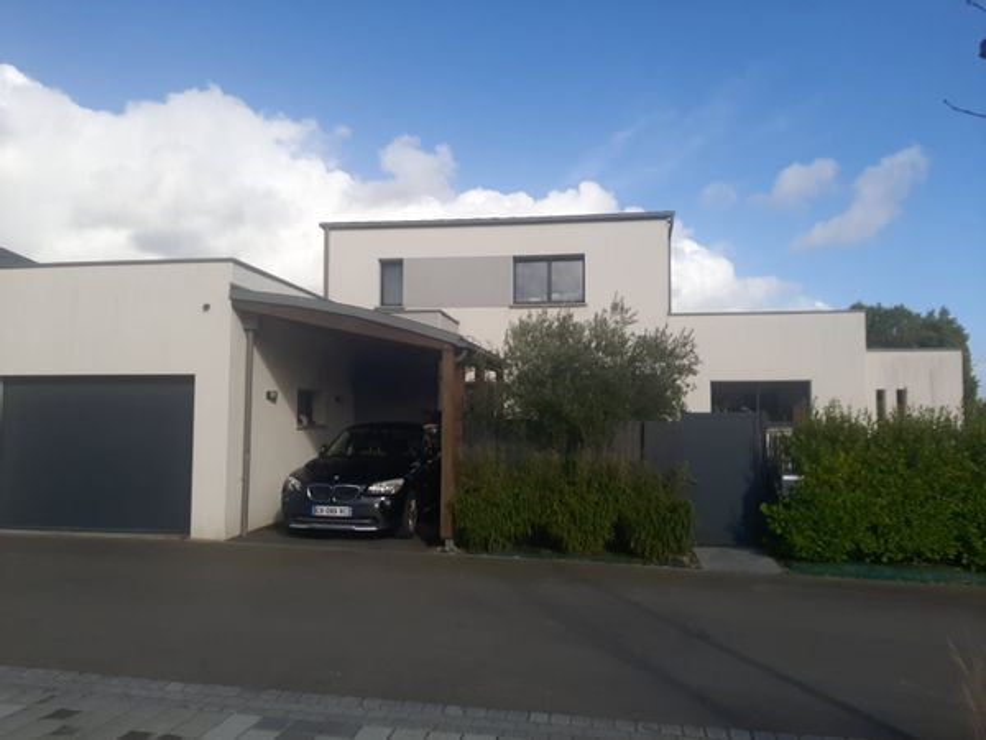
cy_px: 370
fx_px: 741
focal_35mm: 26
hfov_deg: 67.3
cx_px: 493
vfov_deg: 53.1
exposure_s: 1/2747
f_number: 1.7
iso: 40
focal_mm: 3.93
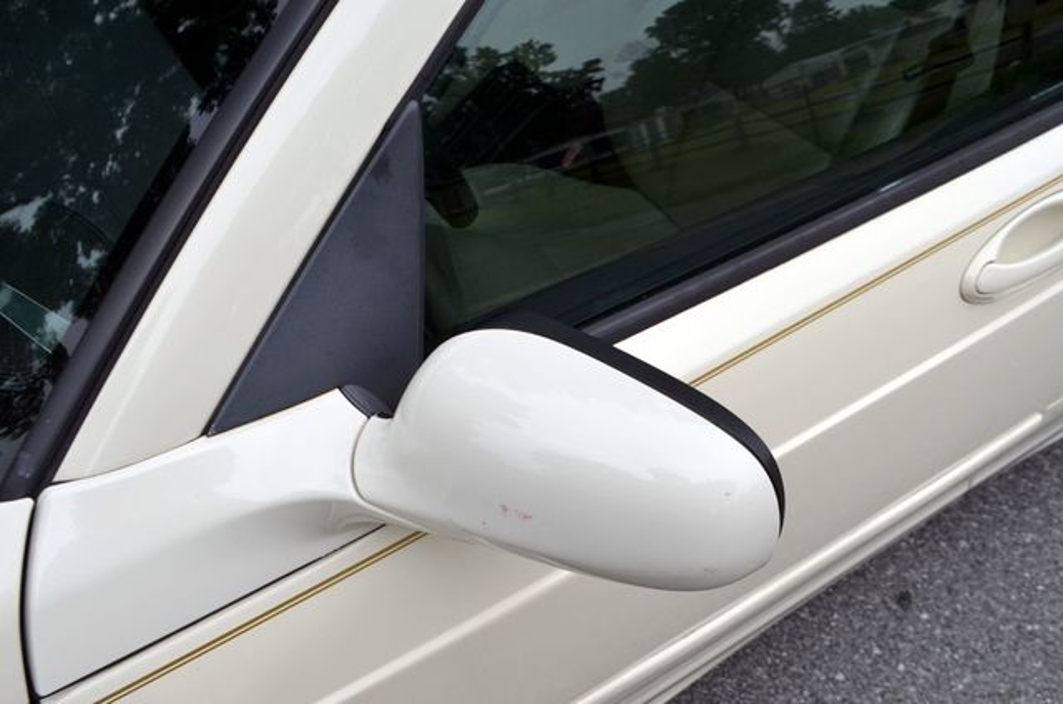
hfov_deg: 57.3
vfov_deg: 39.8
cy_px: 352
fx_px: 972
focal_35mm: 33
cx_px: 532
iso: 200
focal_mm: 22
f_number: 8
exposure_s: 1/250
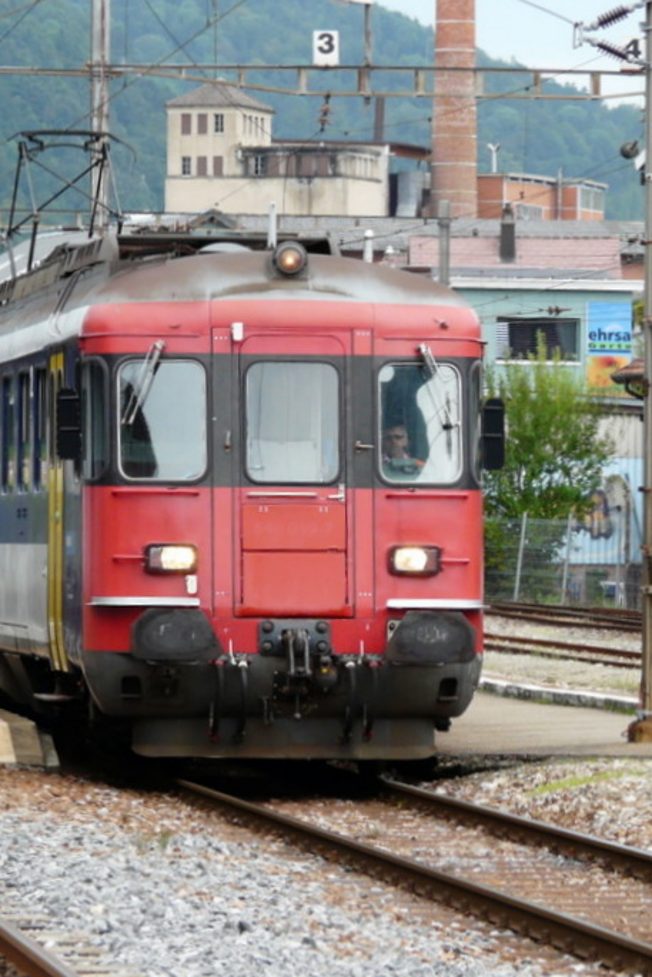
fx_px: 6761
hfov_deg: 5.5
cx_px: 314
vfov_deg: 8.3
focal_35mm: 249
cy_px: 472
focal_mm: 27
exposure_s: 1/250
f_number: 4.5
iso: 100
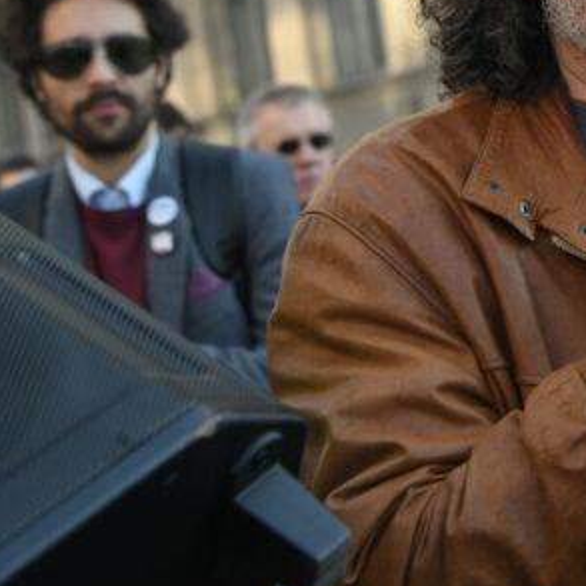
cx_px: 666
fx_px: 2164
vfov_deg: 15.3
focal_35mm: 113
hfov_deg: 15.0
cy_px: 77
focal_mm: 38
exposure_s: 1/400
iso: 200
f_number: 4
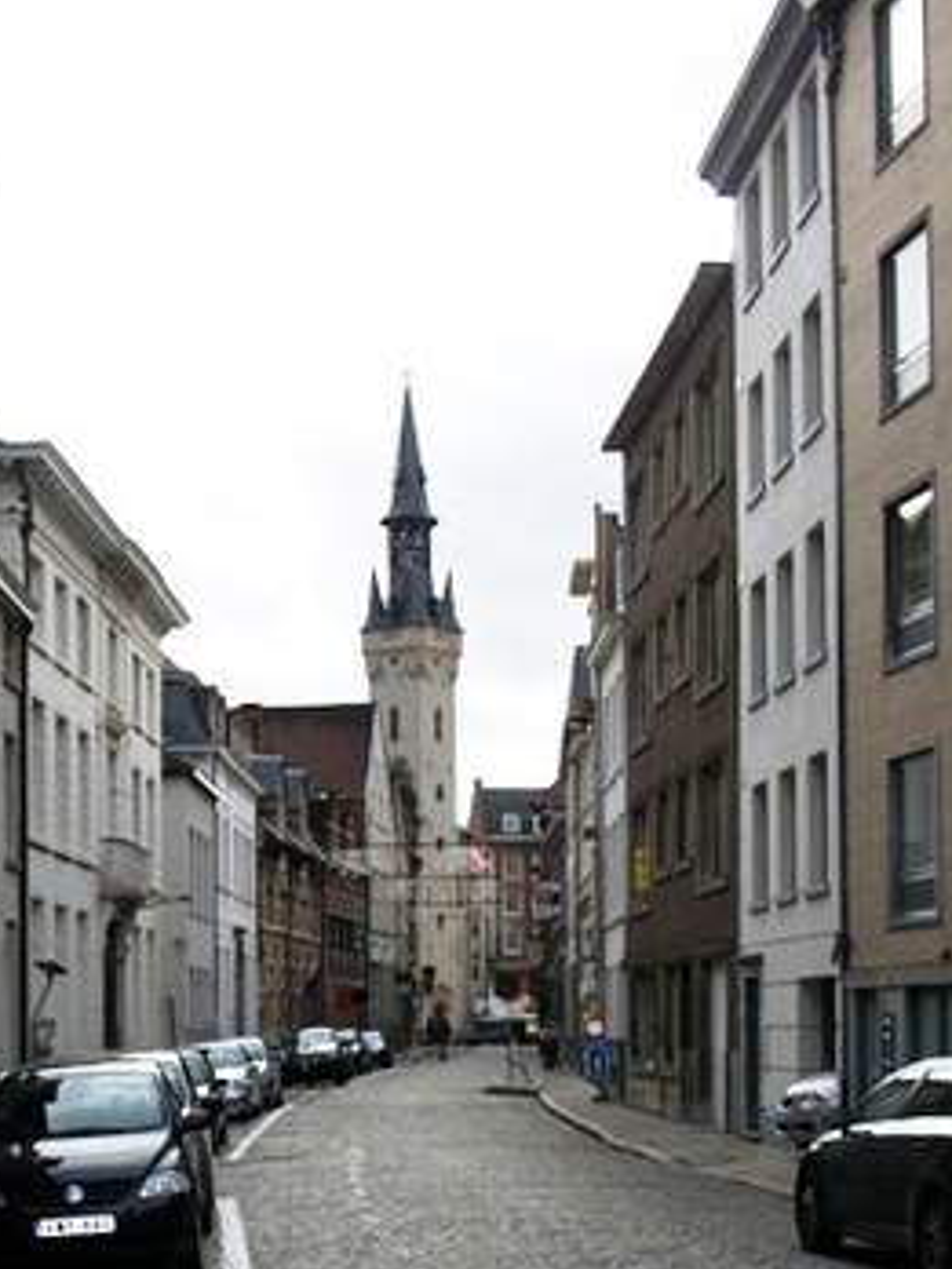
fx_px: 2530
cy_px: 915
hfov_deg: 21.2
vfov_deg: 27.9
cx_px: 325
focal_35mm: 69
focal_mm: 7.1
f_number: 3.2
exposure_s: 1/500
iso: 80
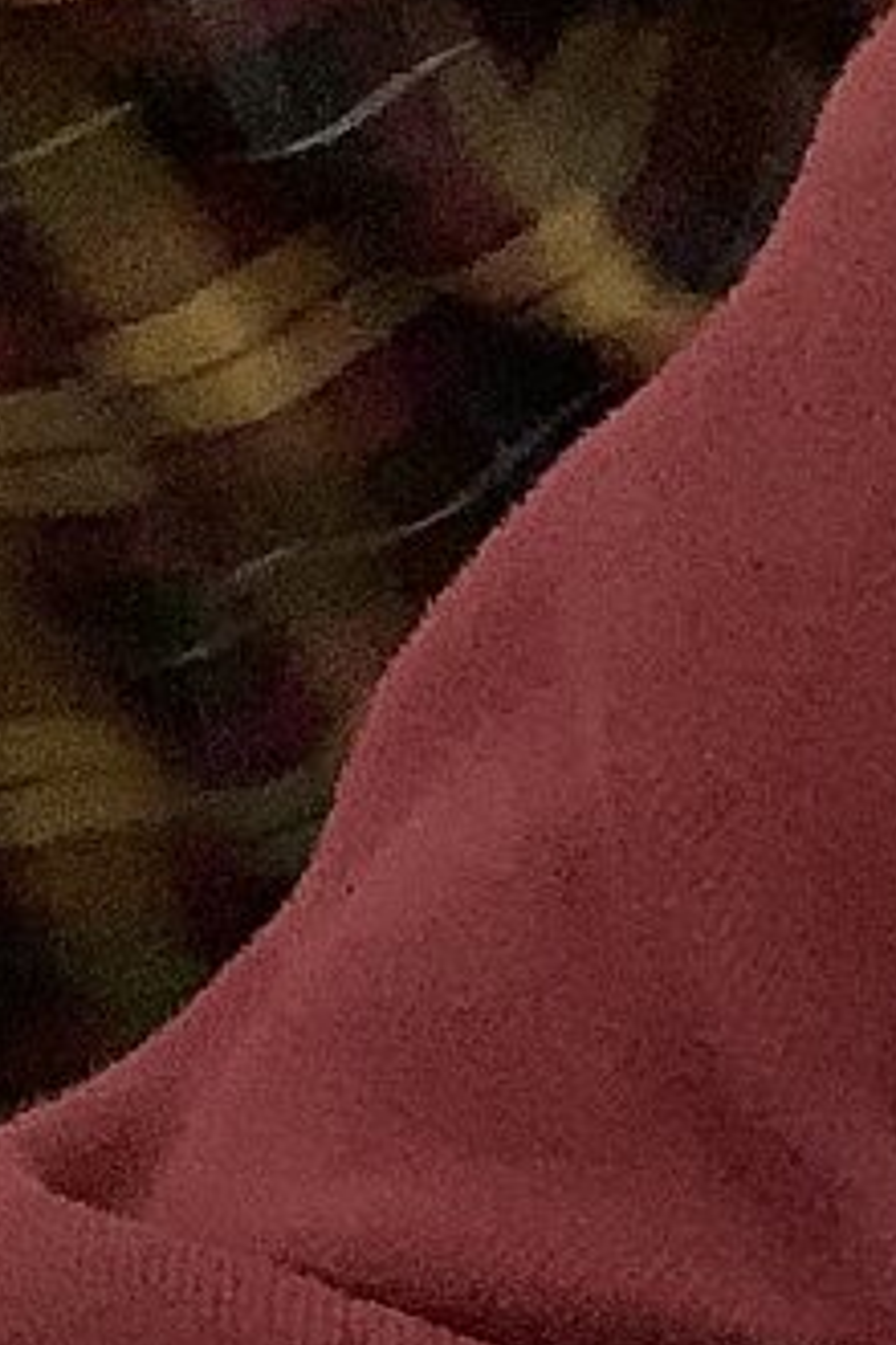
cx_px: 1344
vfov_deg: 9.6
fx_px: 7466
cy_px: 2637
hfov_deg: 6.8
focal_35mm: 200
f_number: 2.4
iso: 100
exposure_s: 1/50
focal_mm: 3.3
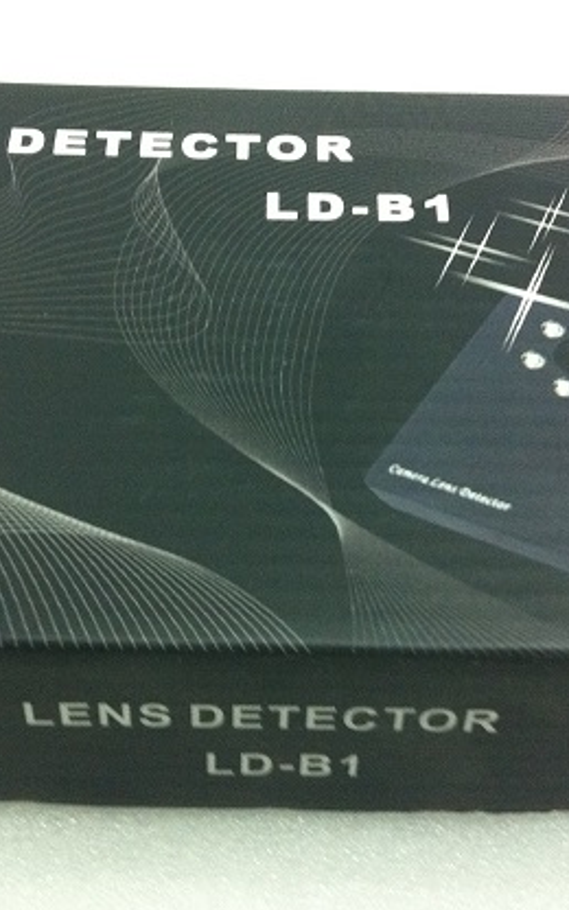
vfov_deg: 35.7
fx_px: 1414
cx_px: 265
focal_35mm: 57
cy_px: 438
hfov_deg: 22.7
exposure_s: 1/17
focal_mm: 3.85
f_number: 2.8
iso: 250
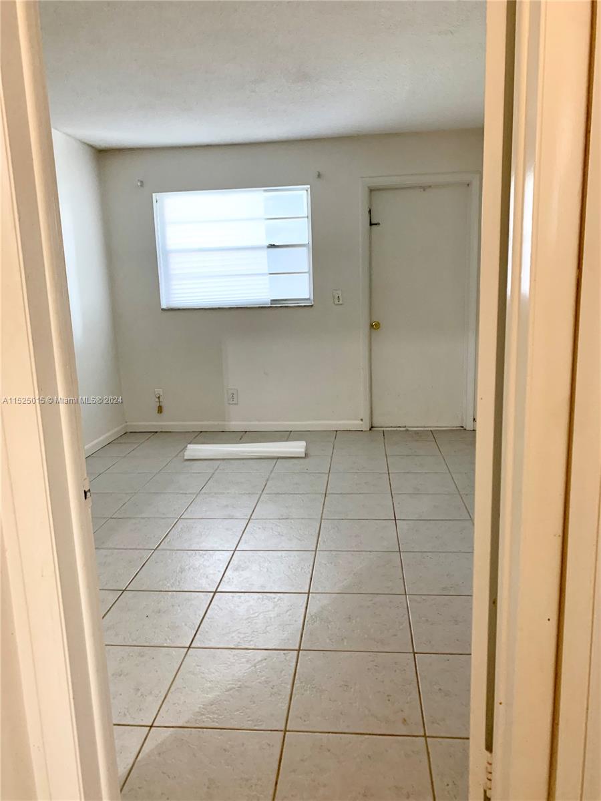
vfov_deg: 67.3
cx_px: 300
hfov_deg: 53.1
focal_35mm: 26
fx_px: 602
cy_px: 400
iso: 250
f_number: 1.8
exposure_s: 1/60
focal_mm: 4.25
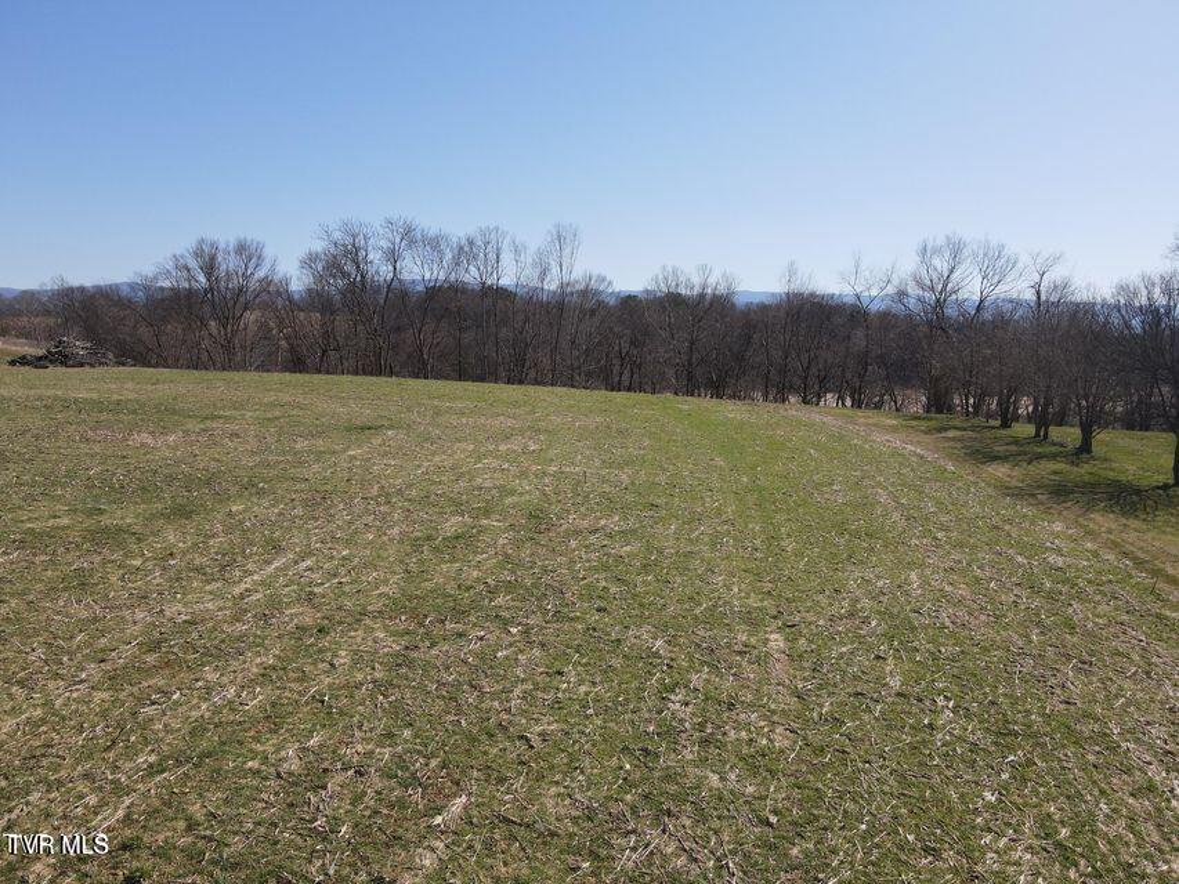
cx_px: 590
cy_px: 442
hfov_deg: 71.6
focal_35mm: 24
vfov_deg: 56.8
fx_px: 818
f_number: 2.8
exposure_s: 1/725
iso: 100
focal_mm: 4.5
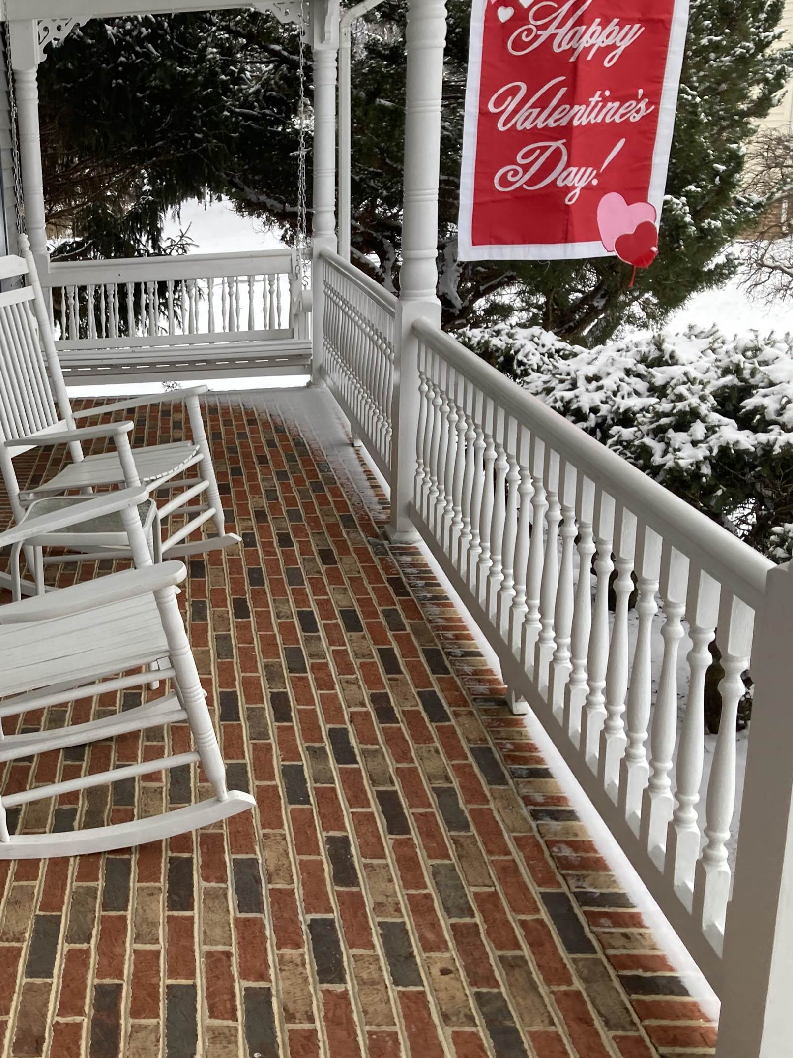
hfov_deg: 33.7
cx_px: 56
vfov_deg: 46.8
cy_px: 542
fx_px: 1222
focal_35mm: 40
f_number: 1.8
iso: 32
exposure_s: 1/121
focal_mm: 3.99
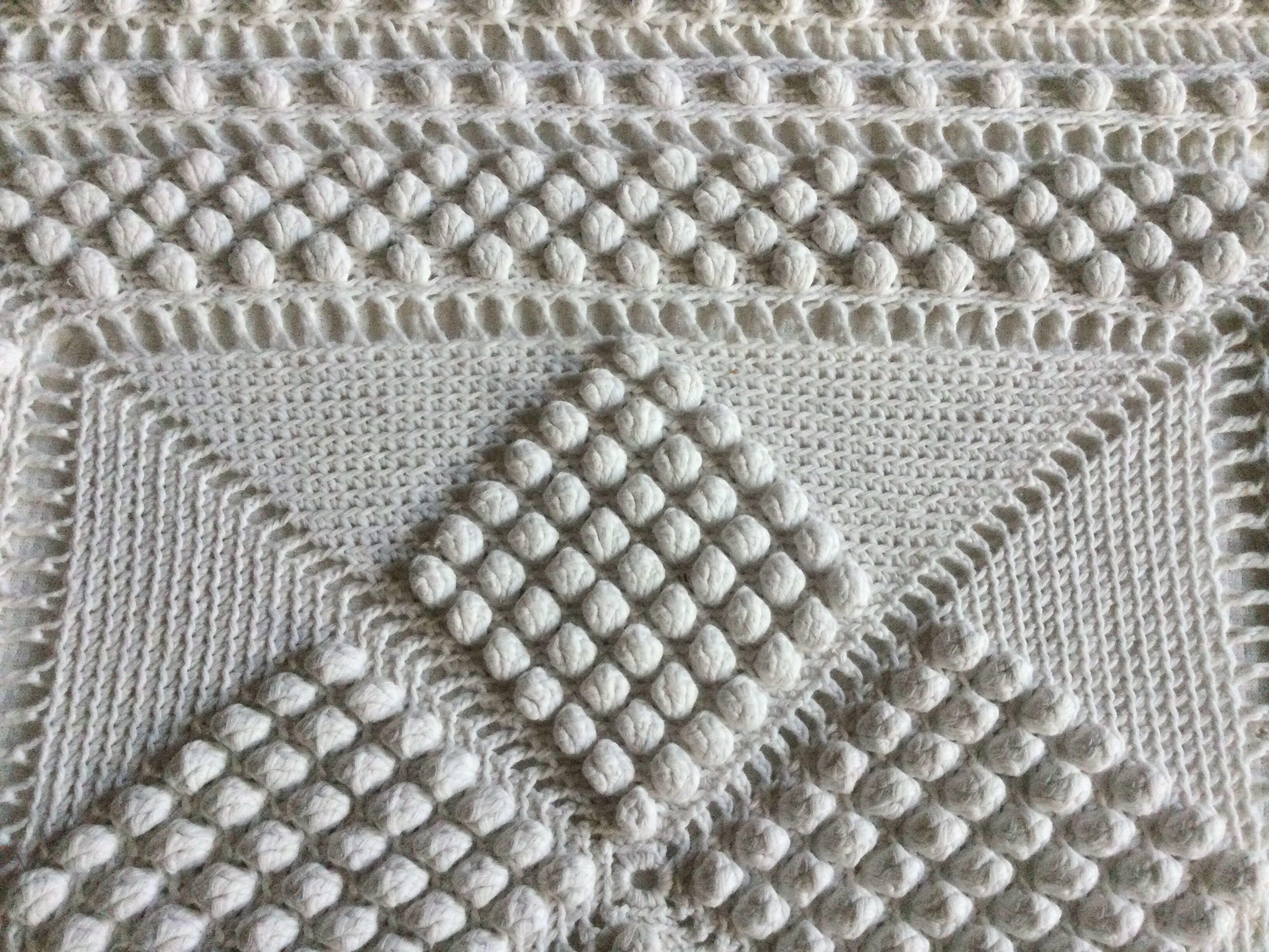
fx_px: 1136
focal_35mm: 31
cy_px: 476
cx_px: 634
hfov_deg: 58.4
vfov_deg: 45.4
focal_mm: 3.3
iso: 200
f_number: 2.4
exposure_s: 1/33
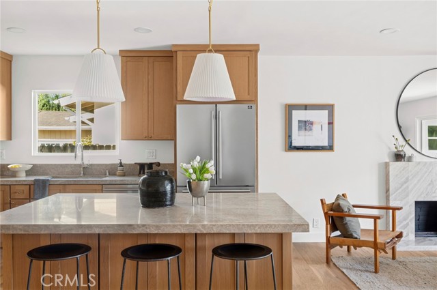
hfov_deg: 57.3
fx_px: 400
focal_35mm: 33
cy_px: 145
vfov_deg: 39.9
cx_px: 218
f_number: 9
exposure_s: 1/15
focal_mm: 33
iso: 200
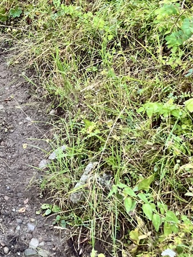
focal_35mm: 69
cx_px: -44
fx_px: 513
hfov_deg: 19.9
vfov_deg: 25.4
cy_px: -50
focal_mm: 5.1
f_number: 1.6
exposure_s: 1/121
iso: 80
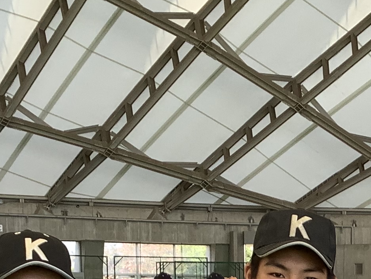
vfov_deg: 12.7
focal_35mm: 108
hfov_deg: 17.8
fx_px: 1158
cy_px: 464
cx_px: 374
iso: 25
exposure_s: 1/154
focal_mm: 3.3
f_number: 2.4
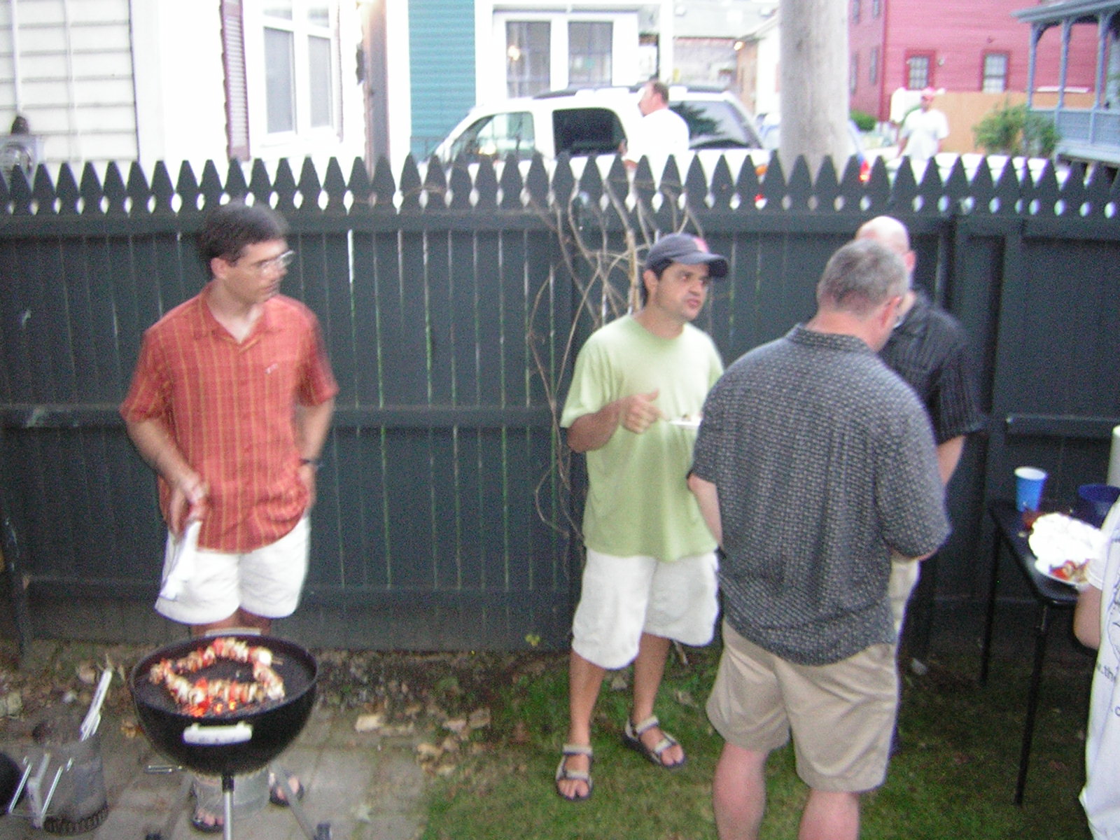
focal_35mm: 36
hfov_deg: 51.4
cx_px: 560
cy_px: 420
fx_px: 1165
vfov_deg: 39.7
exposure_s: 1/2.5
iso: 200
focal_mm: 4.7
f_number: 2.6
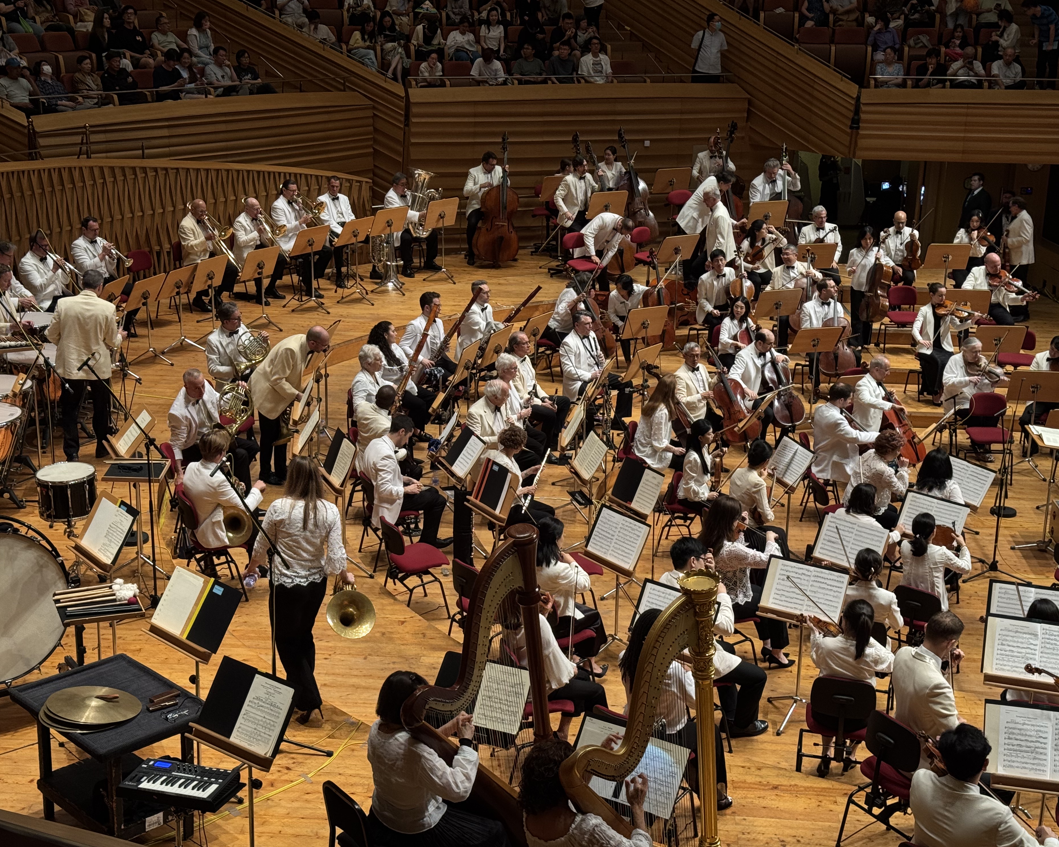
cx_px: 498
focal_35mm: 51
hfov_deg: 36.6
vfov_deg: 29.7
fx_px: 1598
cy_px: 422
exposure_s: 1/121
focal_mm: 6.76
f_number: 1.78
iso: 100
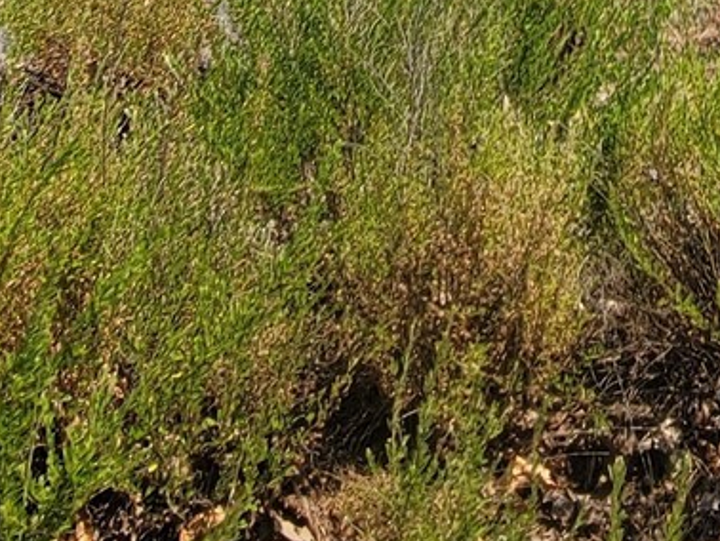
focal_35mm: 66
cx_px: 651
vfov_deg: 18.0
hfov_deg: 28.2
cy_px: -419
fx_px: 1374
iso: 50
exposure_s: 1/1854
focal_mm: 2.2
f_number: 2.2
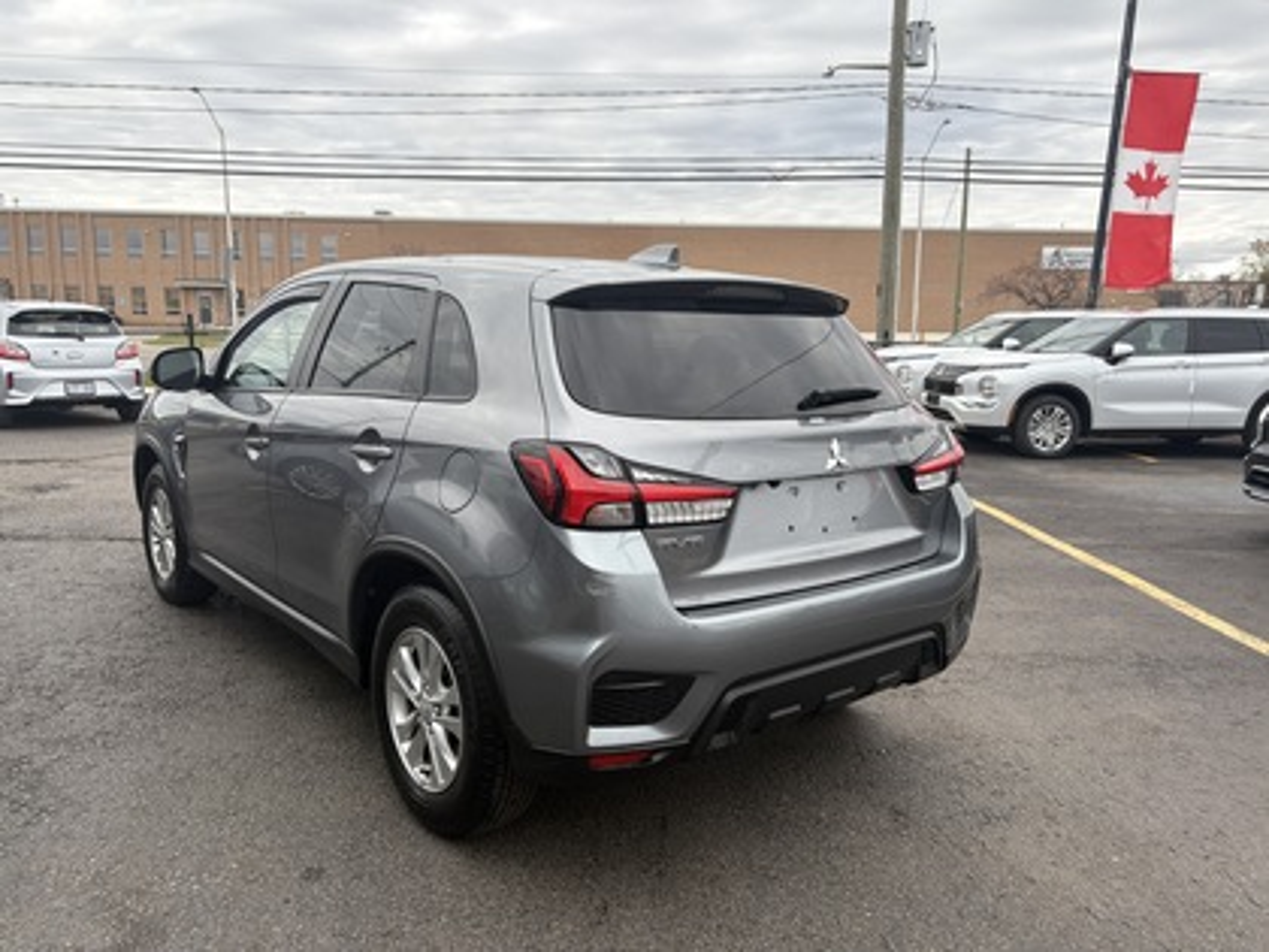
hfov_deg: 67.3
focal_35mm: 26
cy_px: 476
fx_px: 953
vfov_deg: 53.1
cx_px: 634
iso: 50
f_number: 1.6
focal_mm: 5.96
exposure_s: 1/747
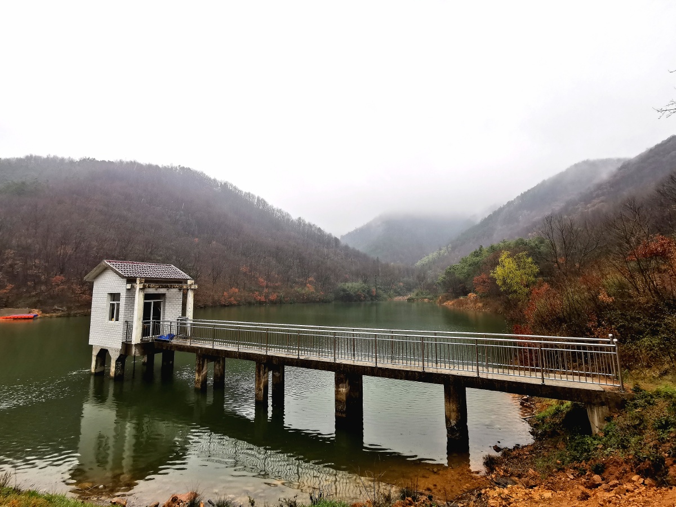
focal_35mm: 17
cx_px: 338
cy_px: 254
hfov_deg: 91.0
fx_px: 332
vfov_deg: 74.7
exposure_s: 1/344
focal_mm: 2.26
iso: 50
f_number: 2.2
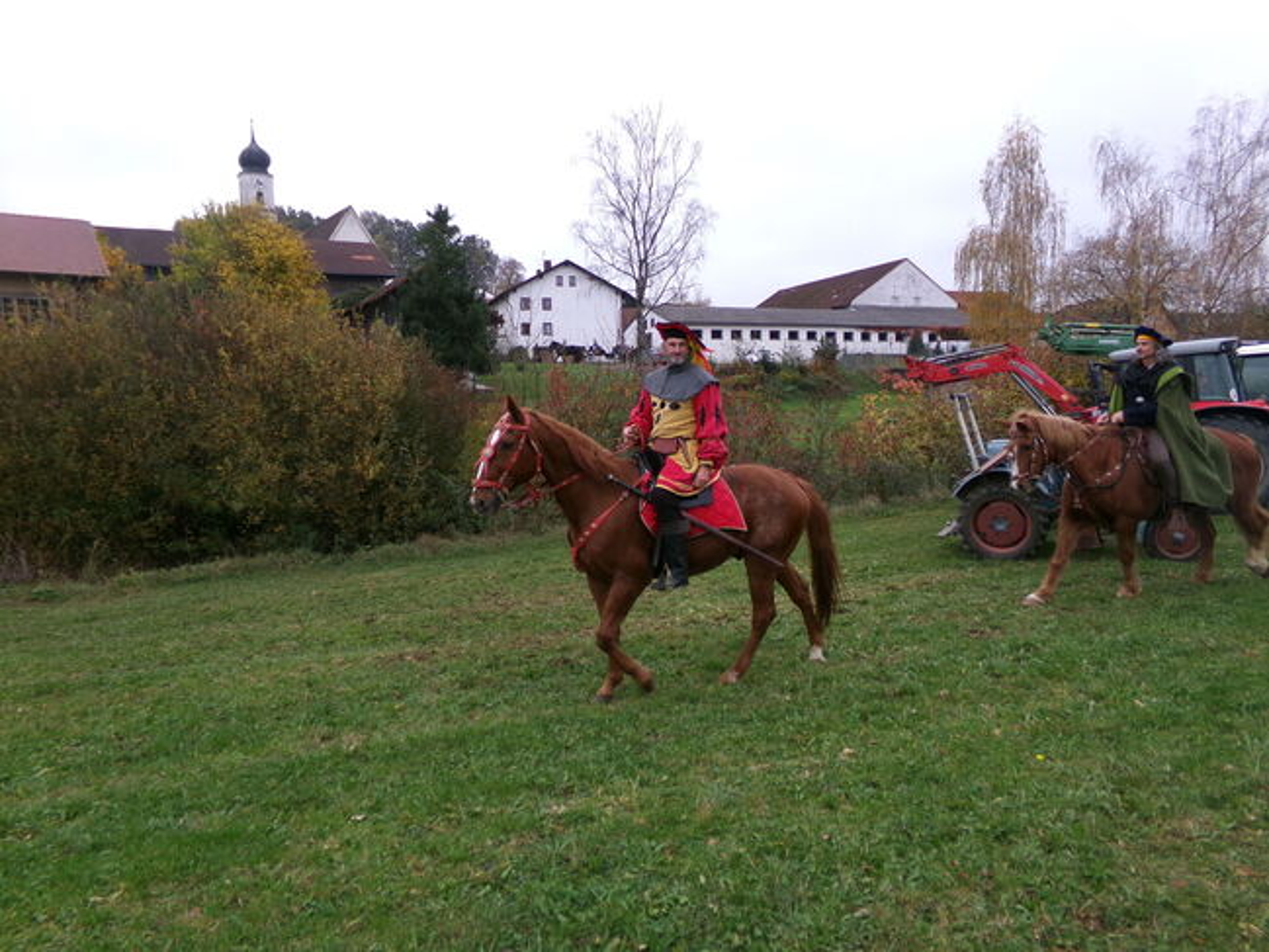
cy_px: 476
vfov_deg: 56.8
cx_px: 634
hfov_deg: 71.6
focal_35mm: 24
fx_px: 880
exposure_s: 1/160
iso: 100
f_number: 3.7
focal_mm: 4.3
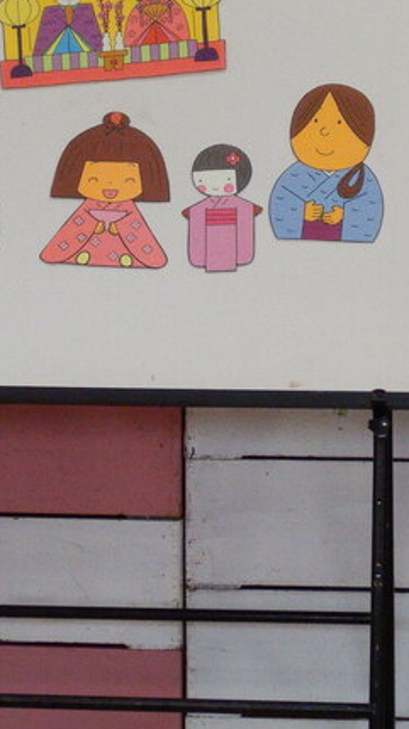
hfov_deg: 6.6
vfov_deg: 11.7
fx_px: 3532
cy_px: 167
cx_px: 42
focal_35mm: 183
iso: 160
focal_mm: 13
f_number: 4.5
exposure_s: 1/30
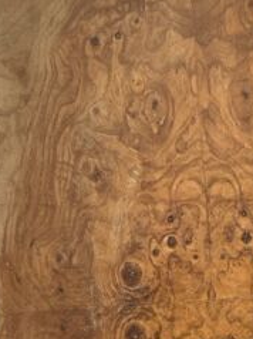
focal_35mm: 70
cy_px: 285
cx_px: 289
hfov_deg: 19.9
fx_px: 683
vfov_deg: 27.1
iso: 80
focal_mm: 4.2
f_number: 1.6
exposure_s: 1/121
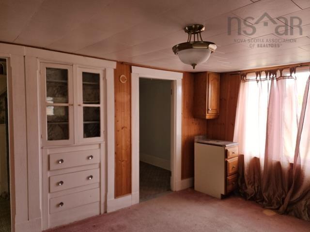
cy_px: 116
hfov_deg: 73.9
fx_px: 206
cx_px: 155
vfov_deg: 58.9
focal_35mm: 23
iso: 250
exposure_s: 1/170
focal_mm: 5.4
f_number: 1.8
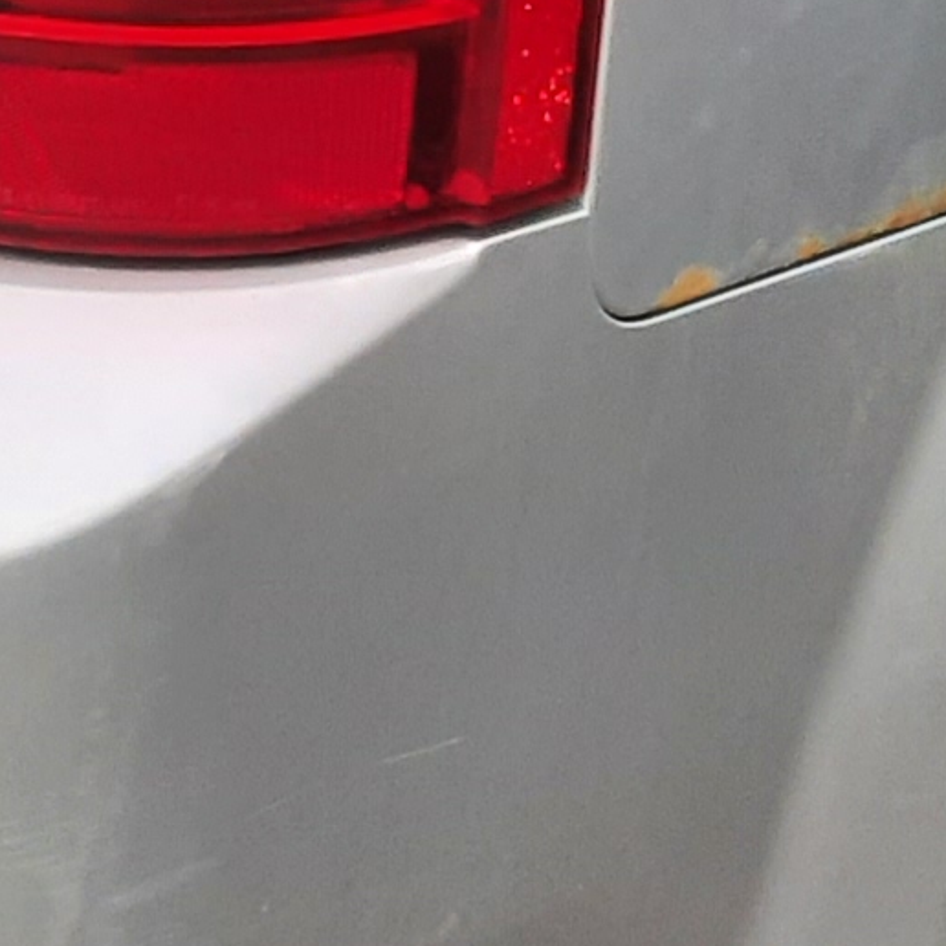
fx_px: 5504
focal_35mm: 178
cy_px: -884
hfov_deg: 9.8
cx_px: 348
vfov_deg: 9.3
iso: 40
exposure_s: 1/799
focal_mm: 3.92
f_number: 1.7
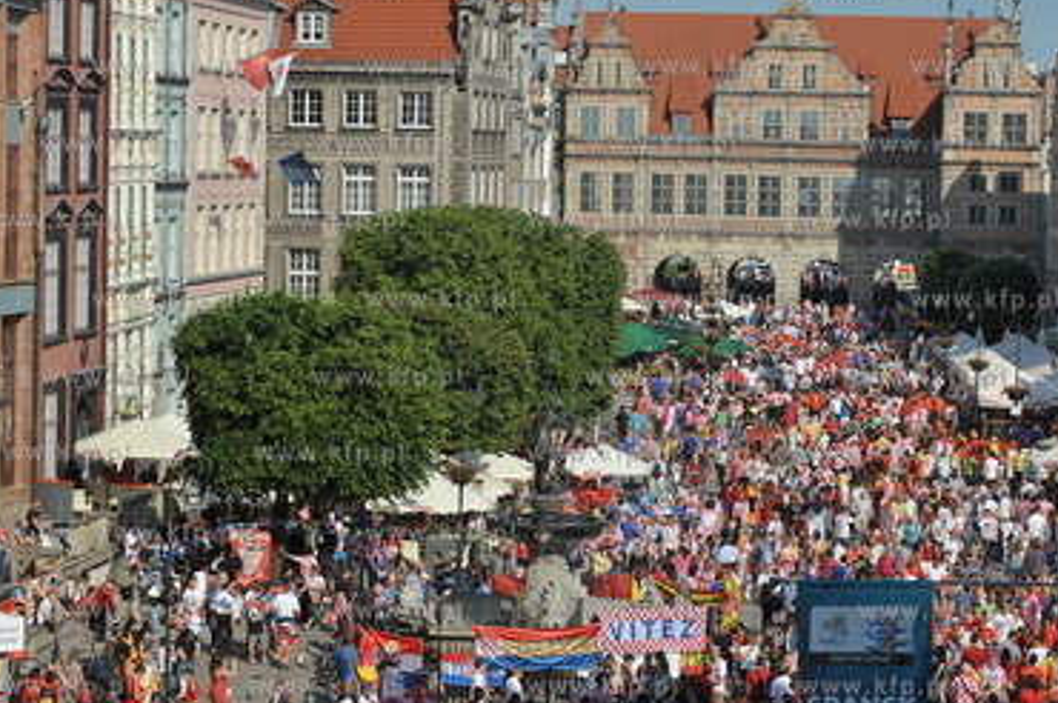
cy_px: 337
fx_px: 3112
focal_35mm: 106
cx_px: 540
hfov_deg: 19.3
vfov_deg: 12.9
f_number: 7.1
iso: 400
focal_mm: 98
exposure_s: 1/1600
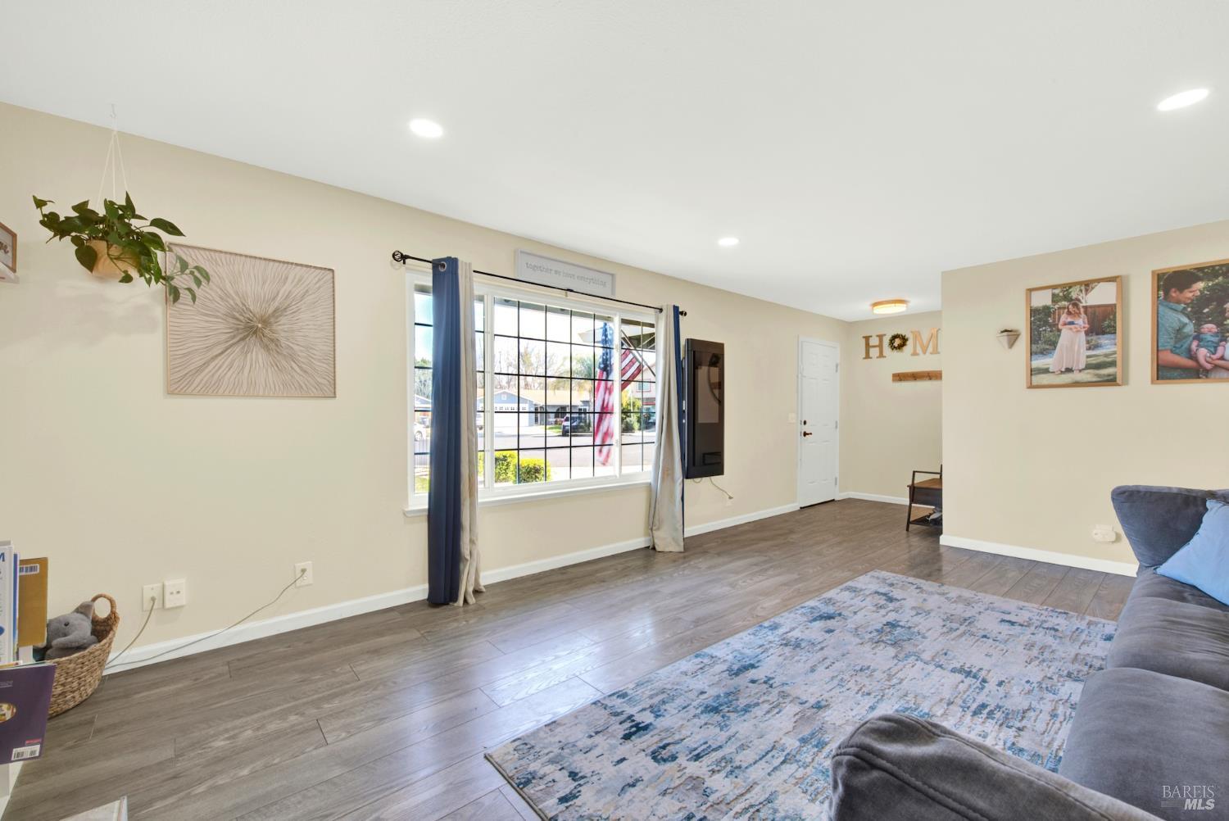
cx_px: 614
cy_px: 410
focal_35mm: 14
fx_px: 478
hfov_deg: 104.2
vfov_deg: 81.3
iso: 100
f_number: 14
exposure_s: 1/5
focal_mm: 14
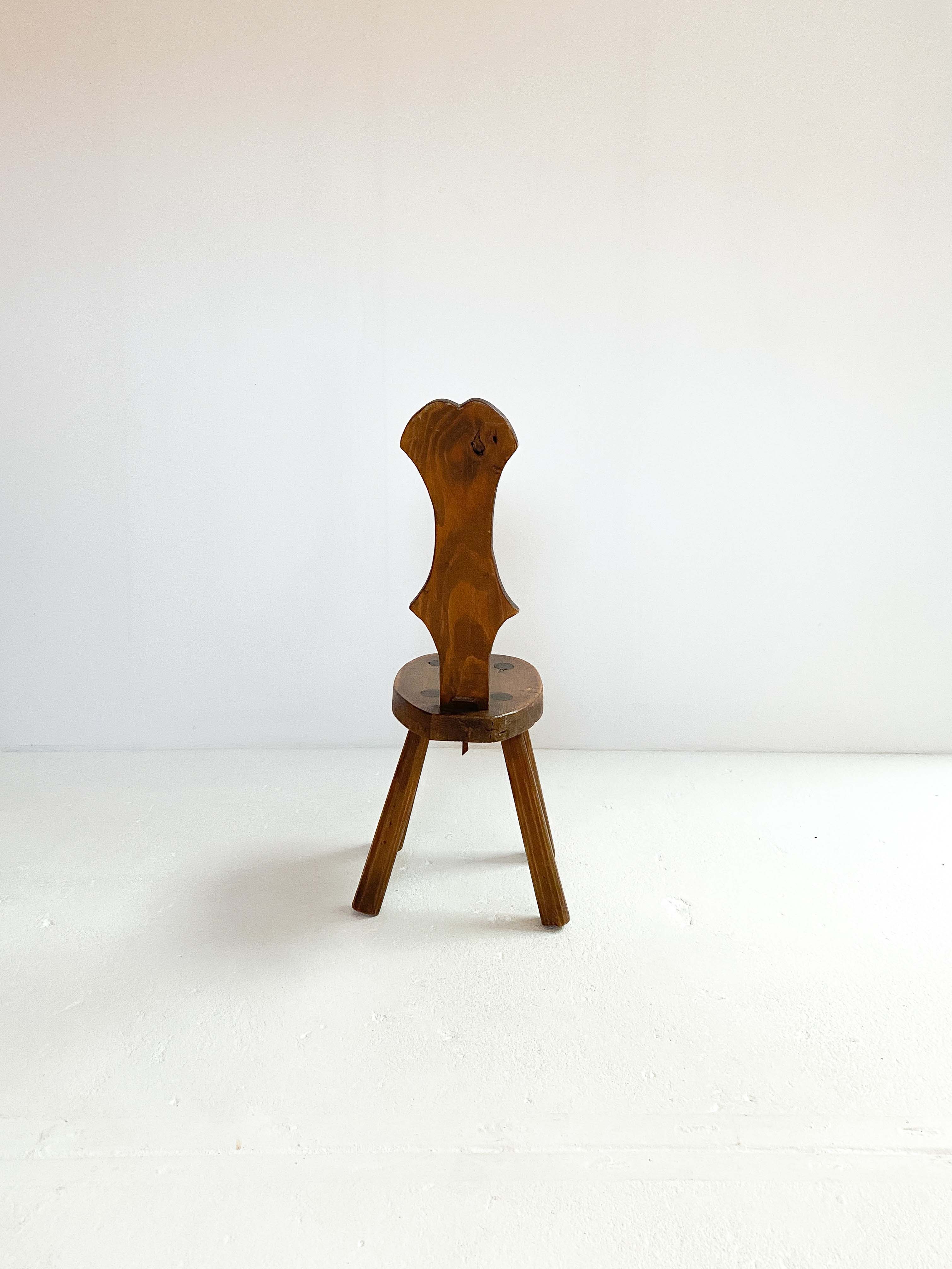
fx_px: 953
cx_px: 476
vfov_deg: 67.3
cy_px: 634
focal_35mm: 26
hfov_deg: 53.1
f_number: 1.8
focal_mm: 4.25
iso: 250
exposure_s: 1/50
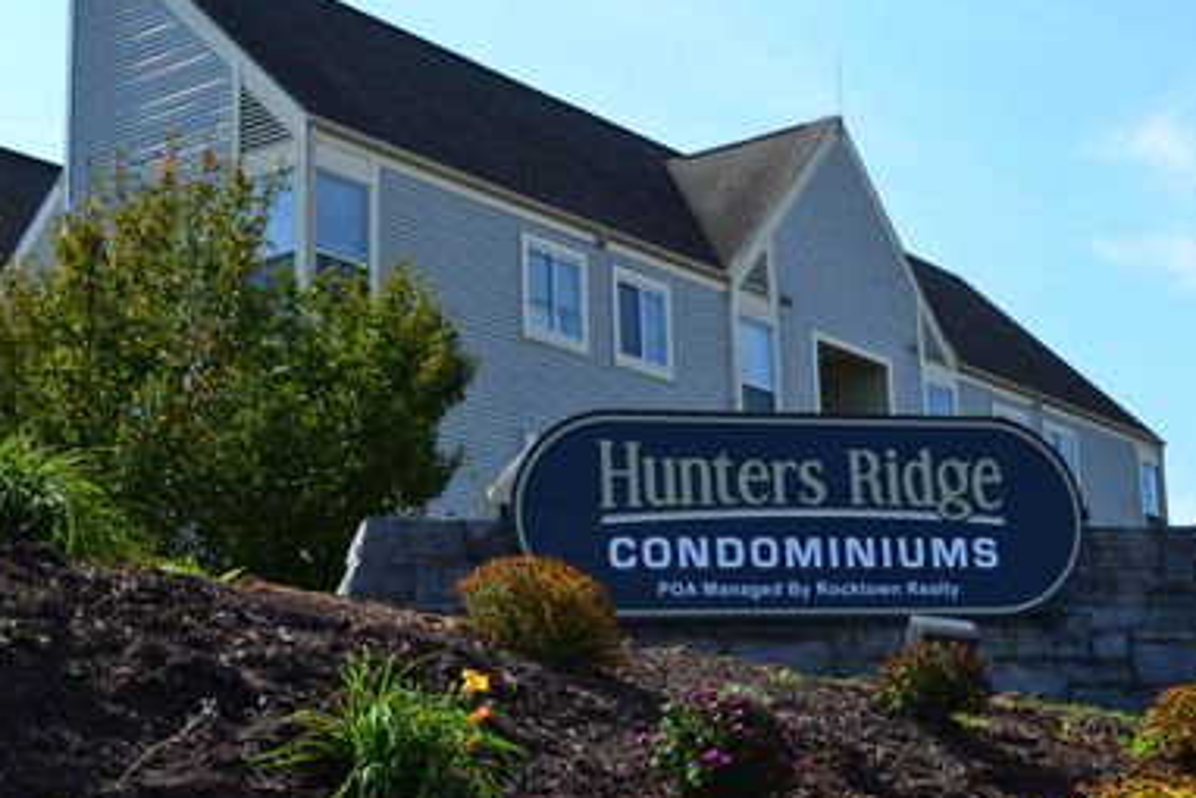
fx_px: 2282
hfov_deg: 29.3
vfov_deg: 19.8
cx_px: 748
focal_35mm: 69
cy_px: 361
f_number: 11
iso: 400
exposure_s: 1/400
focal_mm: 35
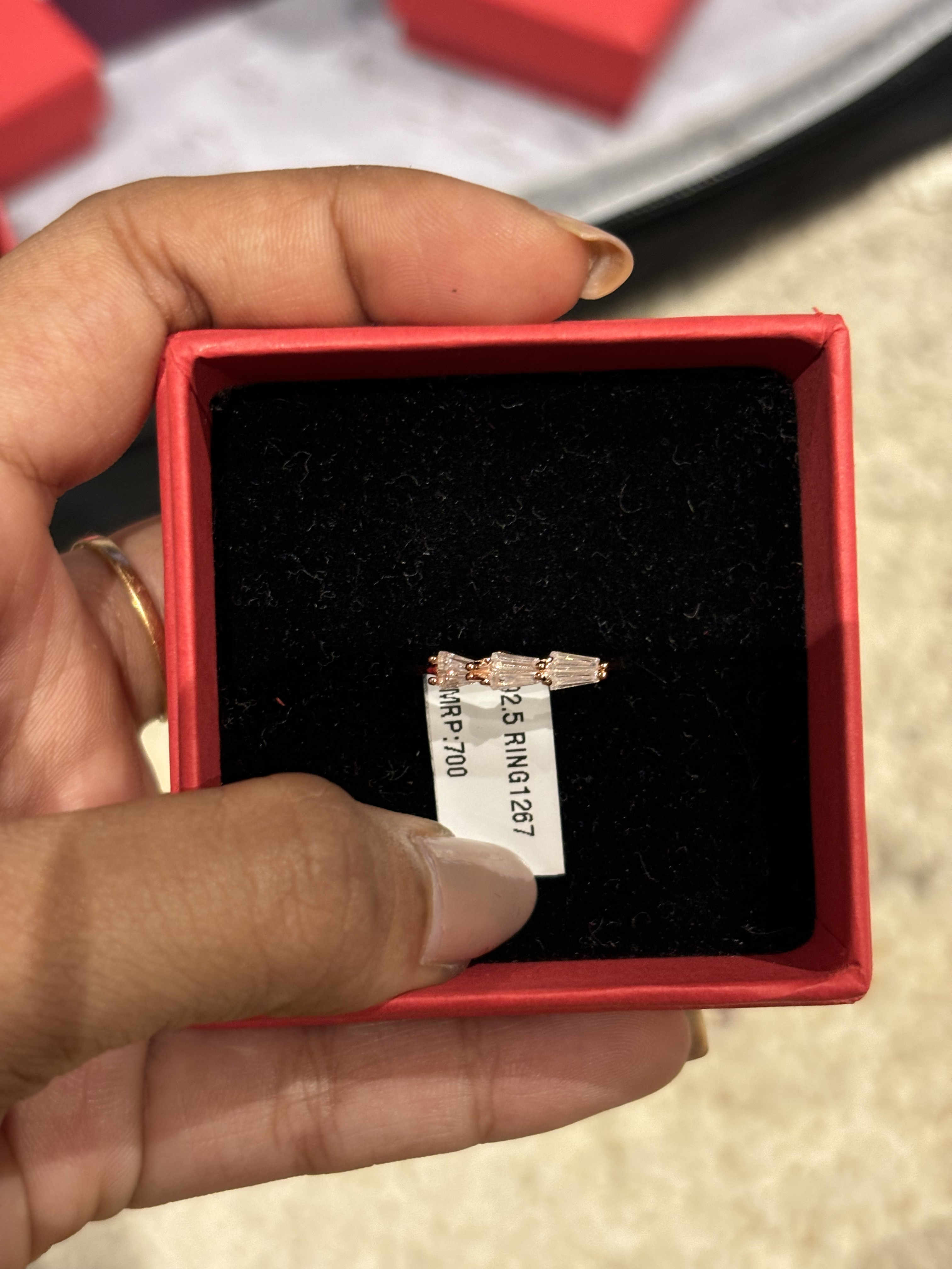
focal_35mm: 52
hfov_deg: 28.0
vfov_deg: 36.8
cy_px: 634
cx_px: 476
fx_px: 1907
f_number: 1.6
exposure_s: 1/33
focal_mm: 5.96
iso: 250
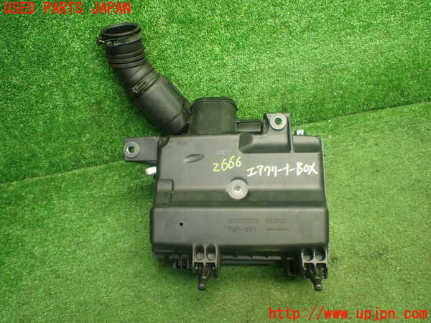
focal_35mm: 30
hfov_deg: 60.0
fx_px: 374
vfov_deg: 46.8
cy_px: 162
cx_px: 216
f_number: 2.3
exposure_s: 1/100
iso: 800
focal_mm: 5.4
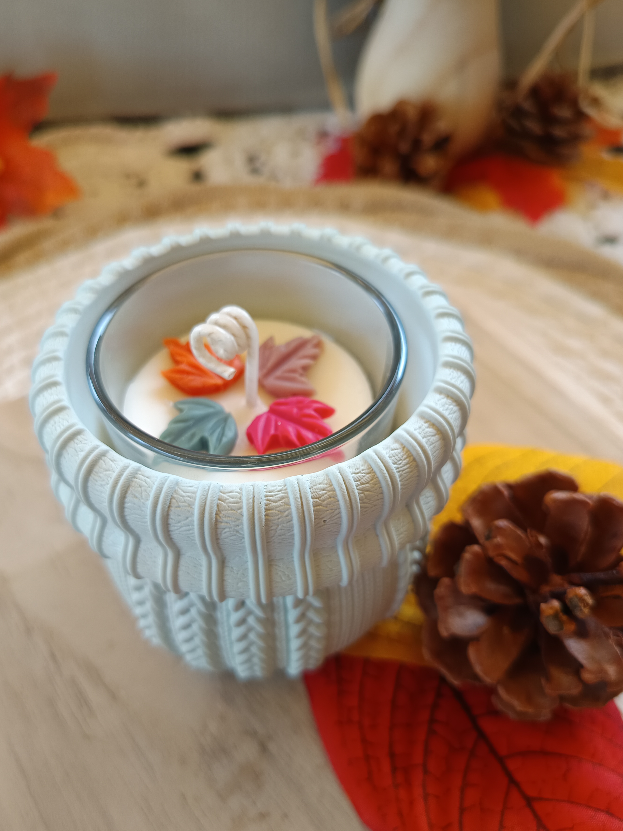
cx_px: 283
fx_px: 648
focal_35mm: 27
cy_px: 443
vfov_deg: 65.3
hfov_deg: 51.3
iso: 86
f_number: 1.7
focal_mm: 5.31
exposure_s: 1/50
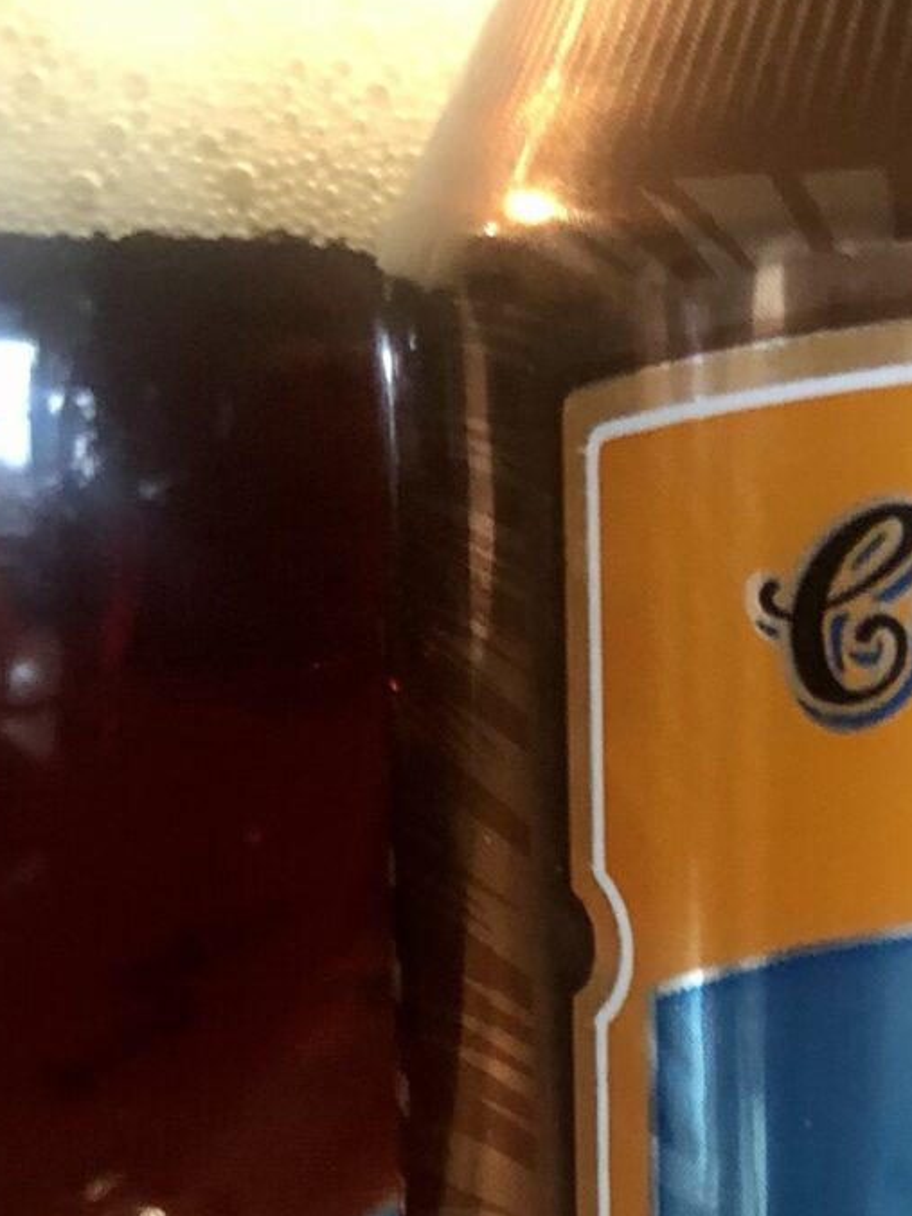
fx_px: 3724
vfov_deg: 18.1
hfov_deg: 13.9
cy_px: 1187
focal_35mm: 106
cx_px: 583
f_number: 1.8
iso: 100
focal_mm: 3.99
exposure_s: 1/13
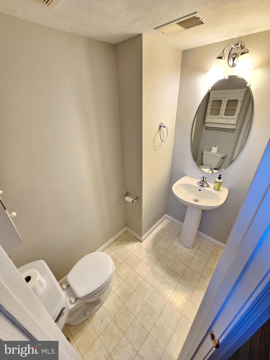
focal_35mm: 13
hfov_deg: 89.9
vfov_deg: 106.2
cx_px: 135
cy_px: 180
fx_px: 135
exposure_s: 1/60
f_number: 2.2
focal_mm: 2.2
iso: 160
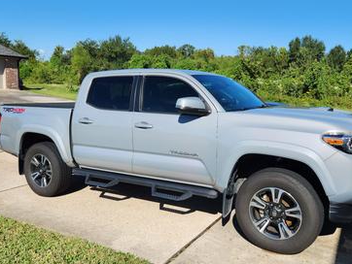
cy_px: 137
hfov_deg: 56.7
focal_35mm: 32
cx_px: 187
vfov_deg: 44.2
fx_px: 326
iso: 20
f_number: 1.8
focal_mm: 5.4
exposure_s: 1/1571
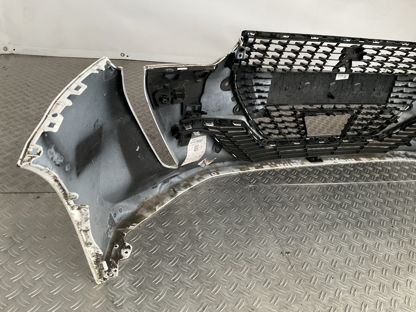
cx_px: 208
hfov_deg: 61.7
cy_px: 156
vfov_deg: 48.2
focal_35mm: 29
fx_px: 349
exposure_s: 1/33
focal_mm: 3
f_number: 1.8
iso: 200
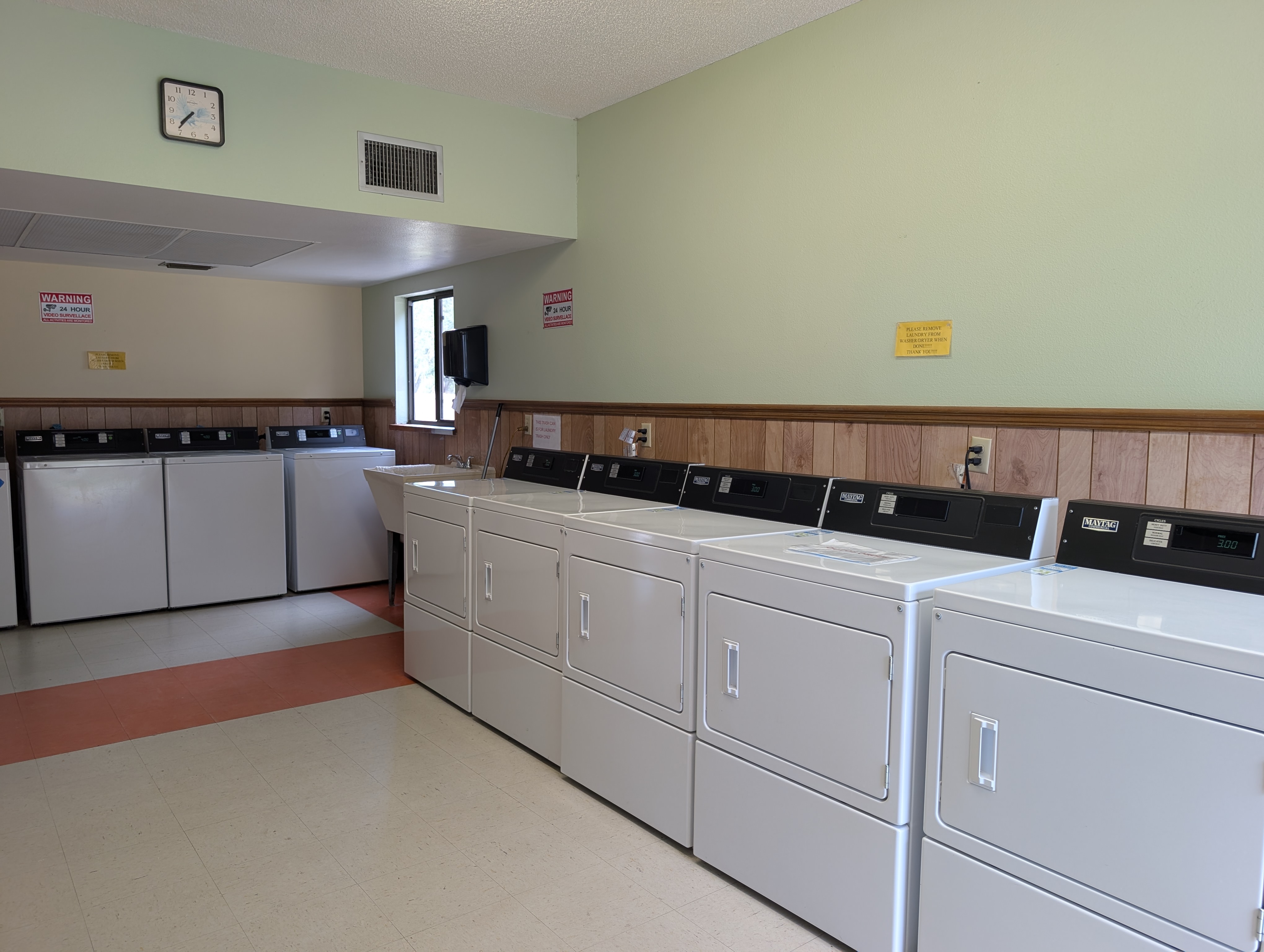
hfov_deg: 71.5
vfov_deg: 56.9
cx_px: 632
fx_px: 878
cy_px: 476
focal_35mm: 24
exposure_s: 1/24
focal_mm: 6.9
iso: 31
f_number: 1.68
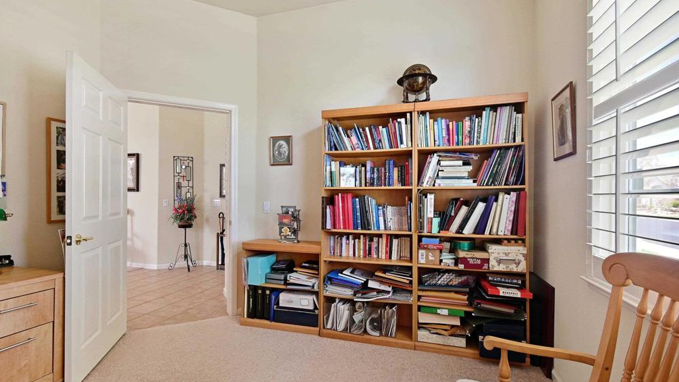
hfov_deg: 99.4
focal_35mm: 16
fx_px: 288
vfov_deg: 67.0
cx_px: 336
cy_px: 205
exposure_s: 1/3
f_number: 8
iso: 200
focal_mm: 10
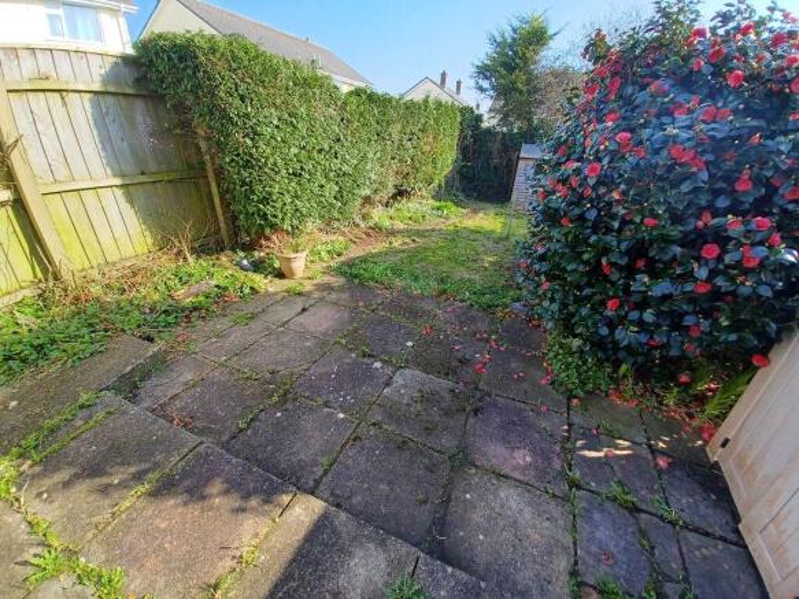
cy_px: 300
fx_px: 300
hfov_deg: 106.2
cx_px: 400
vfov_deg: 89.9
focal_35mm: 13
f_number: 2.2
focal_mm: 1.42
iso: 40
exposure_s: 1/228
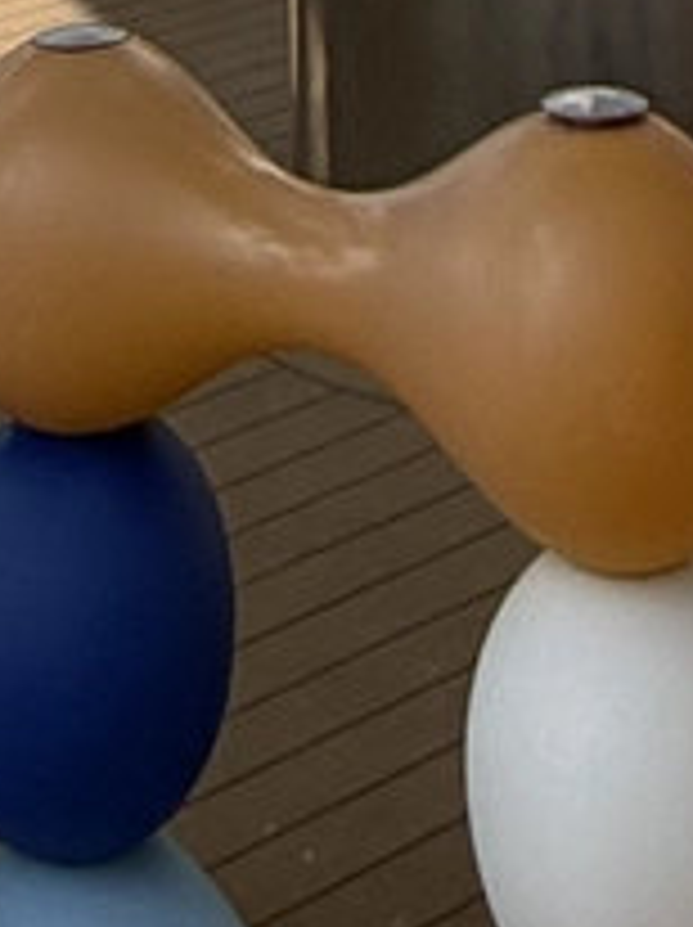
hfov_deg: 14.5
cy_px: -2304
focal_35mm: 102
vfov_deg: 9.6
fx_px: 2728
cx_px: 263
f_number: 2.2
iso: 50
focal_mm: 2.22
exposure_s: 1/2506
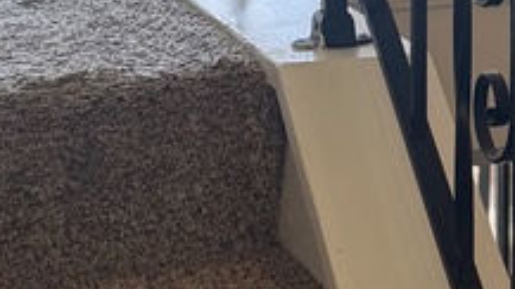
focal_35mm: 130
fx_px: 1775
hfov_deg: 16.4
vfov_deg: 9.0
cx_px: 401
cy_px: -204
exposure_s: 1/182
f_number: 1.78
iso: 64
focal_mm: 6.76
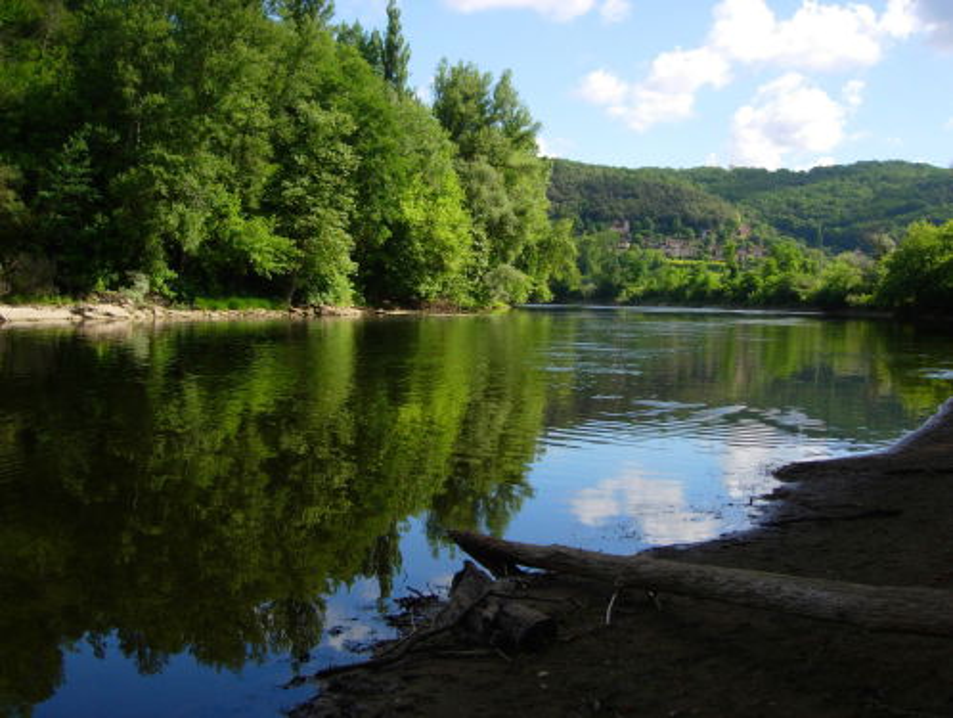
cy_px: 359
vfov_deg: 35.2
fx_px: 1130
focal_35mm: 41
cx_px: 476
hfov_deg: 45.7
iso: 64
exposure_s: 1/813
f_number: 2.9
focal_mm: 8.5
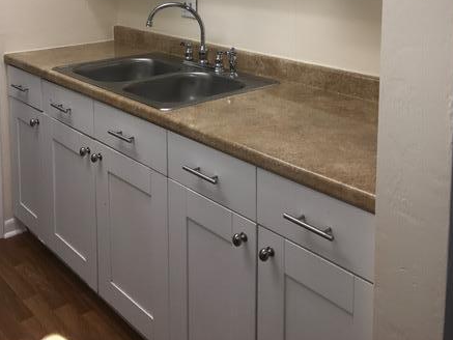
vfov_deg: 32.9
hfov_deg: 45.7
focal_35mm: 41
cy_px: 18
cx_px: 214
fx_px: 537
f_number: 1.8
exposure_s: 1/64
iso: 20
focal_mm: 3.99
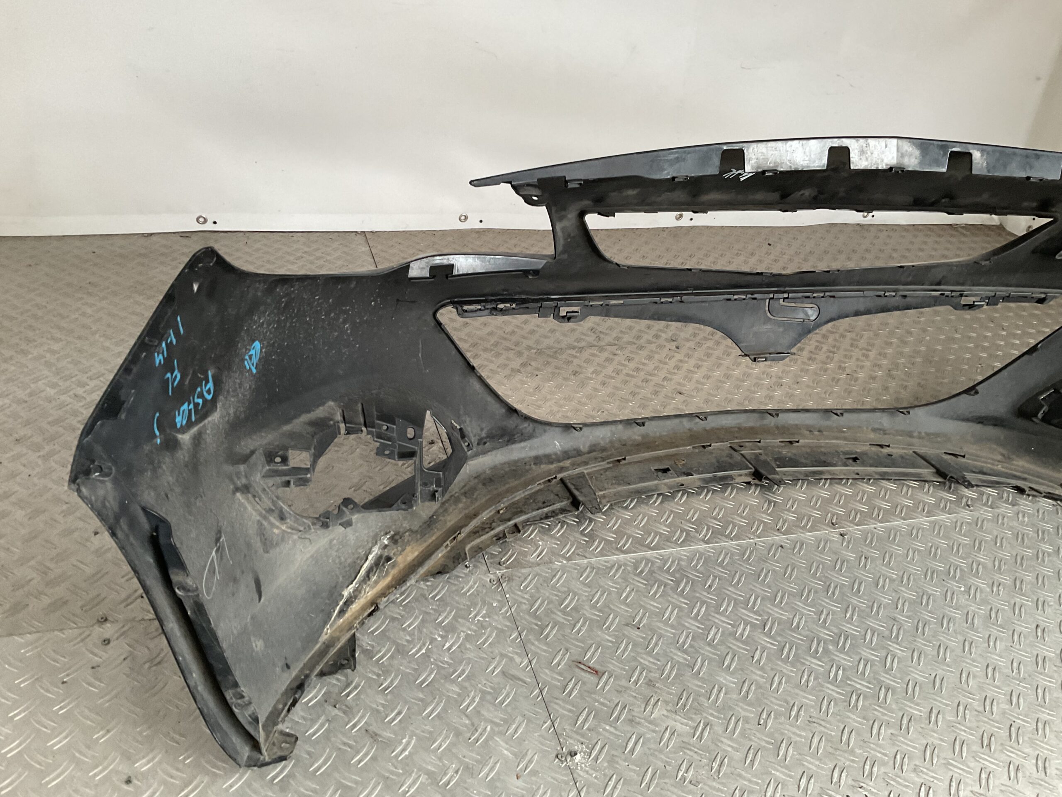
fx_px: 890
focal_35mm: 29
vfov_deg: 48.2
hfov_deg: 61.7
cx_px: 531
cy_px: 398
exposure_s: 1/50
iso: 100
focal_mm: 3
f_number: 1.8
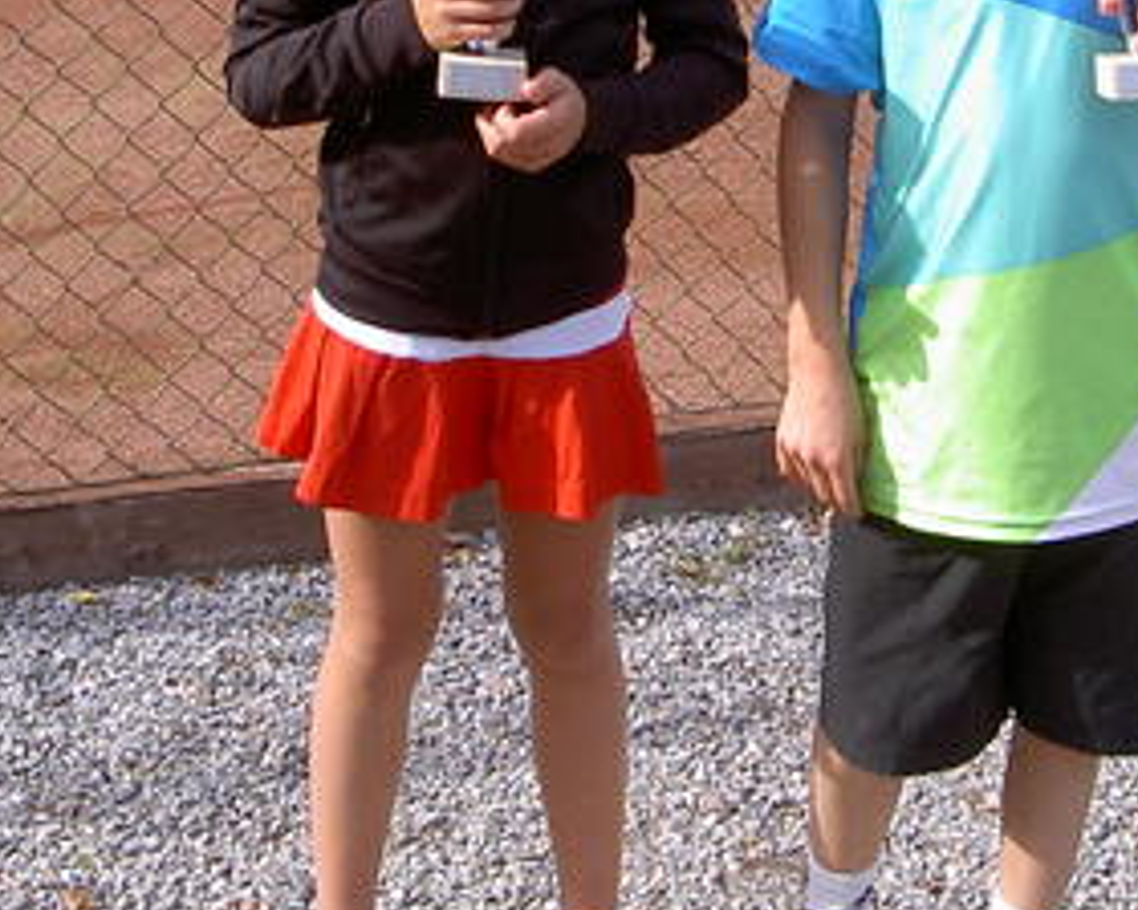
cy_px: 122
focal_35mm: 87
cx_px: 614
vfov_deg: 17.4
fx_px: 2930
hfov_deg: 22.0
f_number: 4.7
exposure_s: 1/238
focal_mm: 8
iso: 100
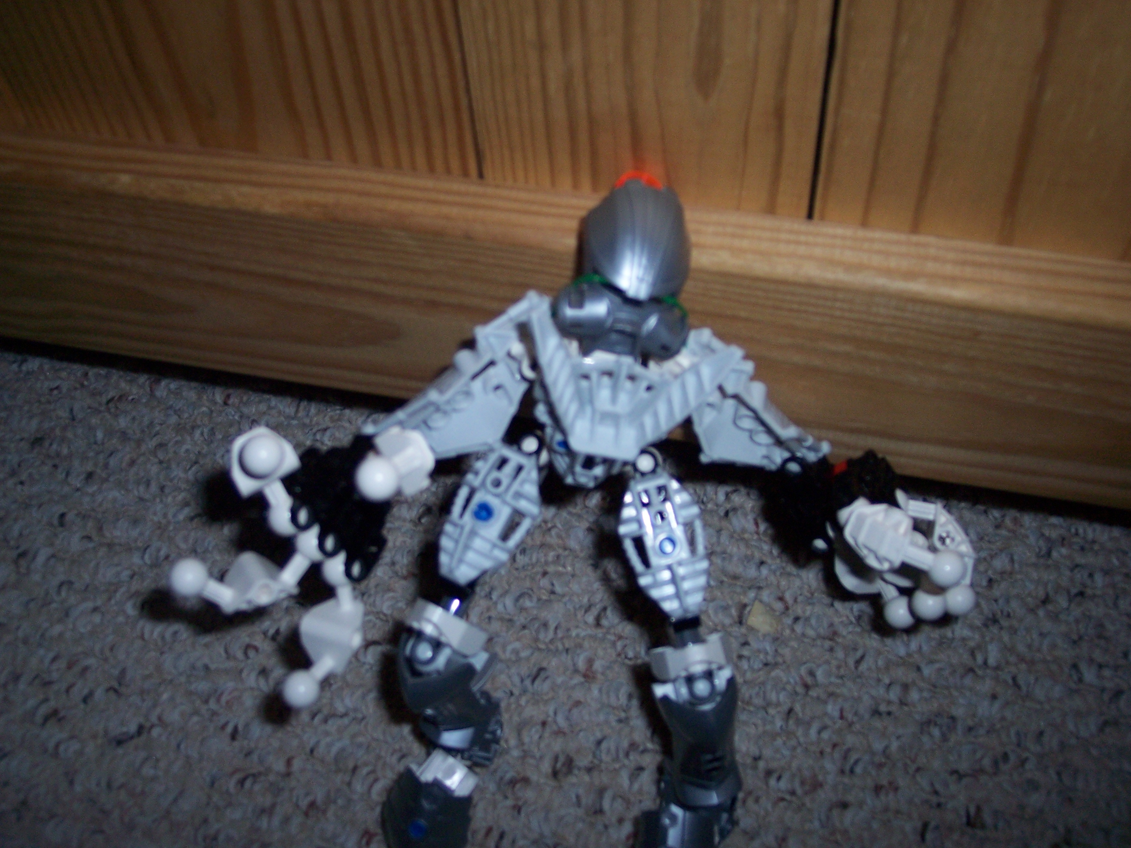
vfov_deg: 36.0
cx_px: 560
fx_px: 1307
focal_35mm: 40
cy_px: 431
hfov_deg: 46.8
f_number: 2.8
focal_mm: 8
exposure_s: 1/60
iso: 100
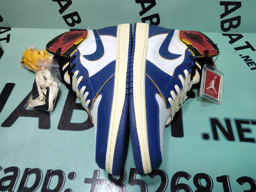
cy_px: 96
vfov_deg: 46.8
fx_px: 222
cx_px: 128
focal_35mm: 30
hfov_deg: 60.0
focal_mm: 4.35
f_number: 1.79
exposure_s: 1/100
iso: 103
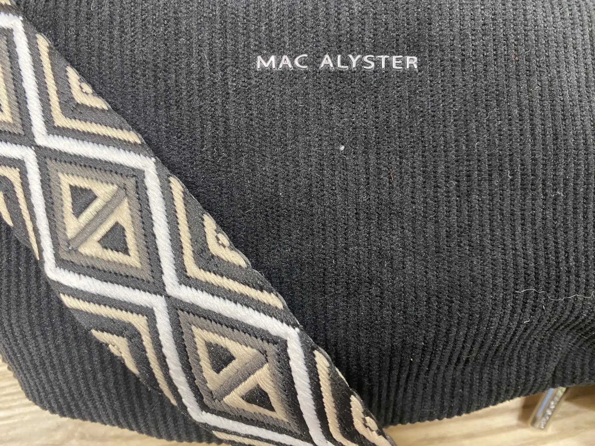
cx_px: 298
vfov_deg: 54.9
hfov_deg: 69.4
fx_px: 430
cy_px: 223
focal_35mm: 25
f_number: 1.8
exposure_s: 1/50
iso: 320
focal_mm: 4.25
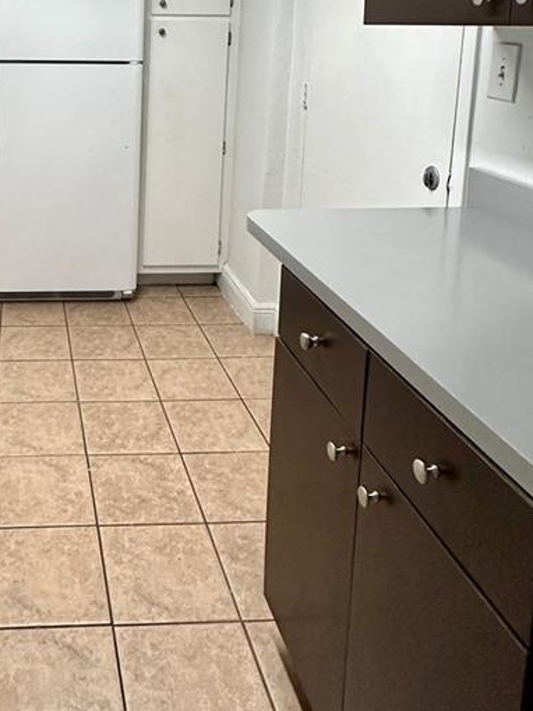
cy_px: 102
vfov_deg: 50.5
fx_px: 677
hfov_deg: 39.8
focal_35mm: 33
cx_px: 54
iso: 200
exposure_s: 1/120
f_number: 2.2
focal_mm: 2.22
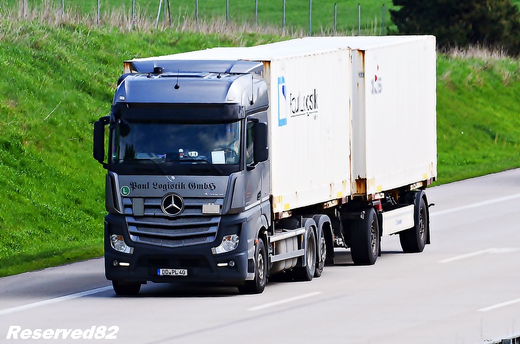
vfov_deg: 3.0
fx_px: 6487
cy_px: 172
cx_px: 260
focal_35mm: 450
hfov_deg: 4.6
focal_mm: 300
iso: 800
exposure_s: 1/1600
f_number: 10
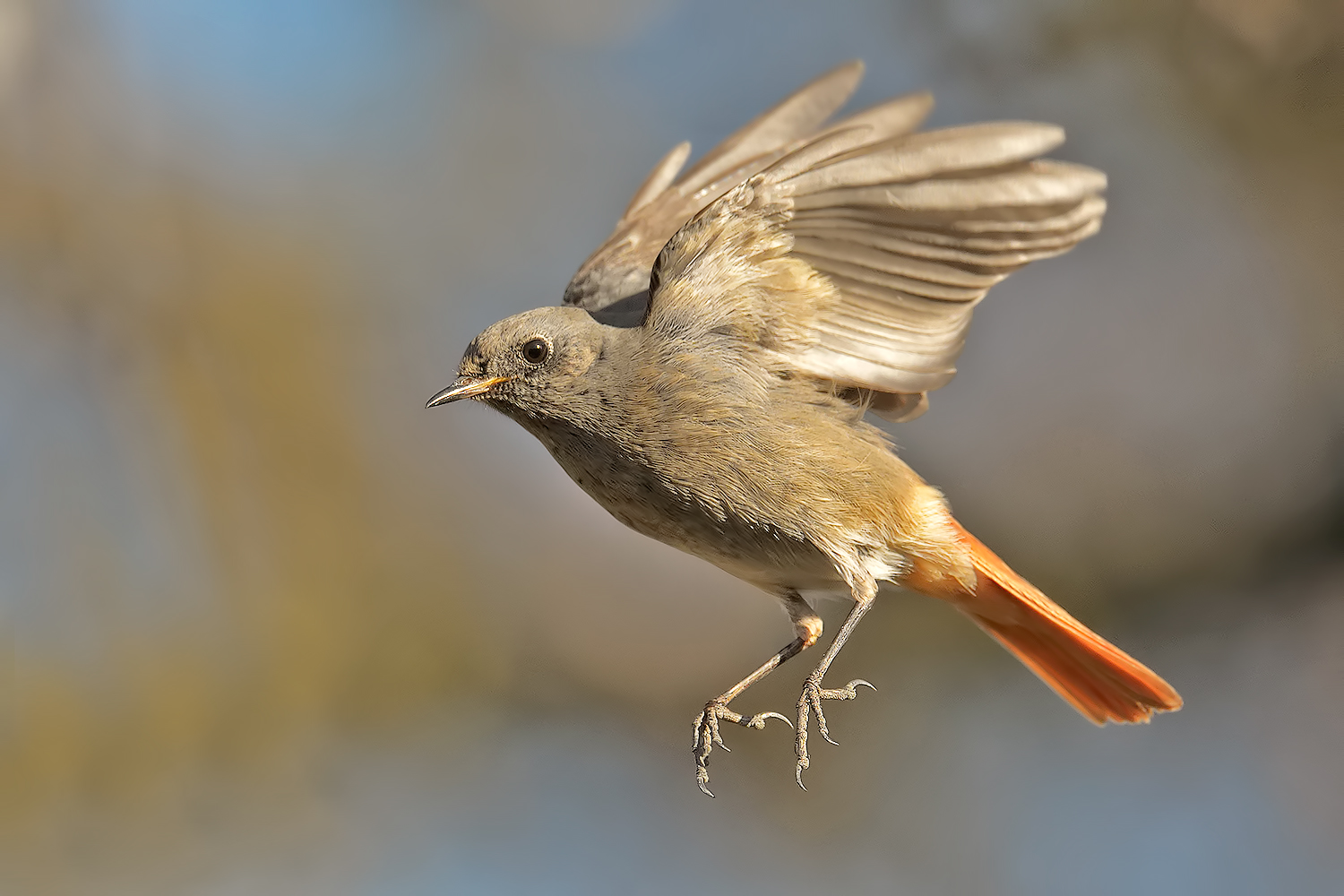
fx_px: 15679
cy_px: 448
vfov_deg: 3.3
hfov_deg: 4.9
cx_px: 672
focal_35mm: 420
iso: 3600
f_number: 9
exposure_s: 1/4000
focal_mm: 420
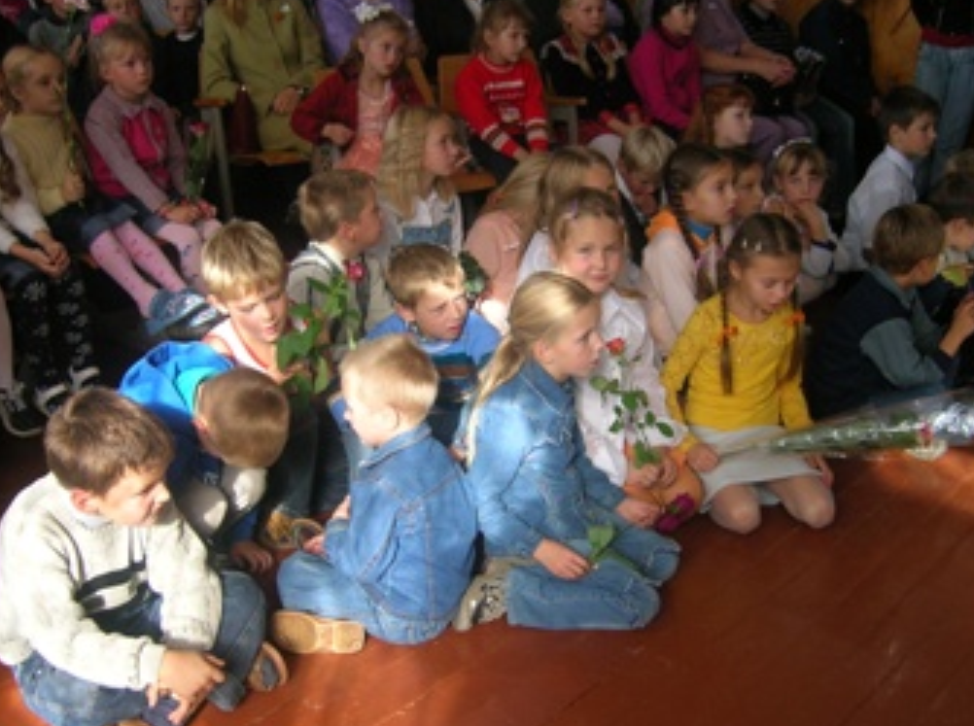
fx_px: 1179
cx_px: 502
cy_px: 402
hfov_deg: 44.9
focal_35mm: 42
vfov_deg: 34.2
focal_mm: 5.7
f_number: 2.9
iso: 50
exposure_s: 1/82.3
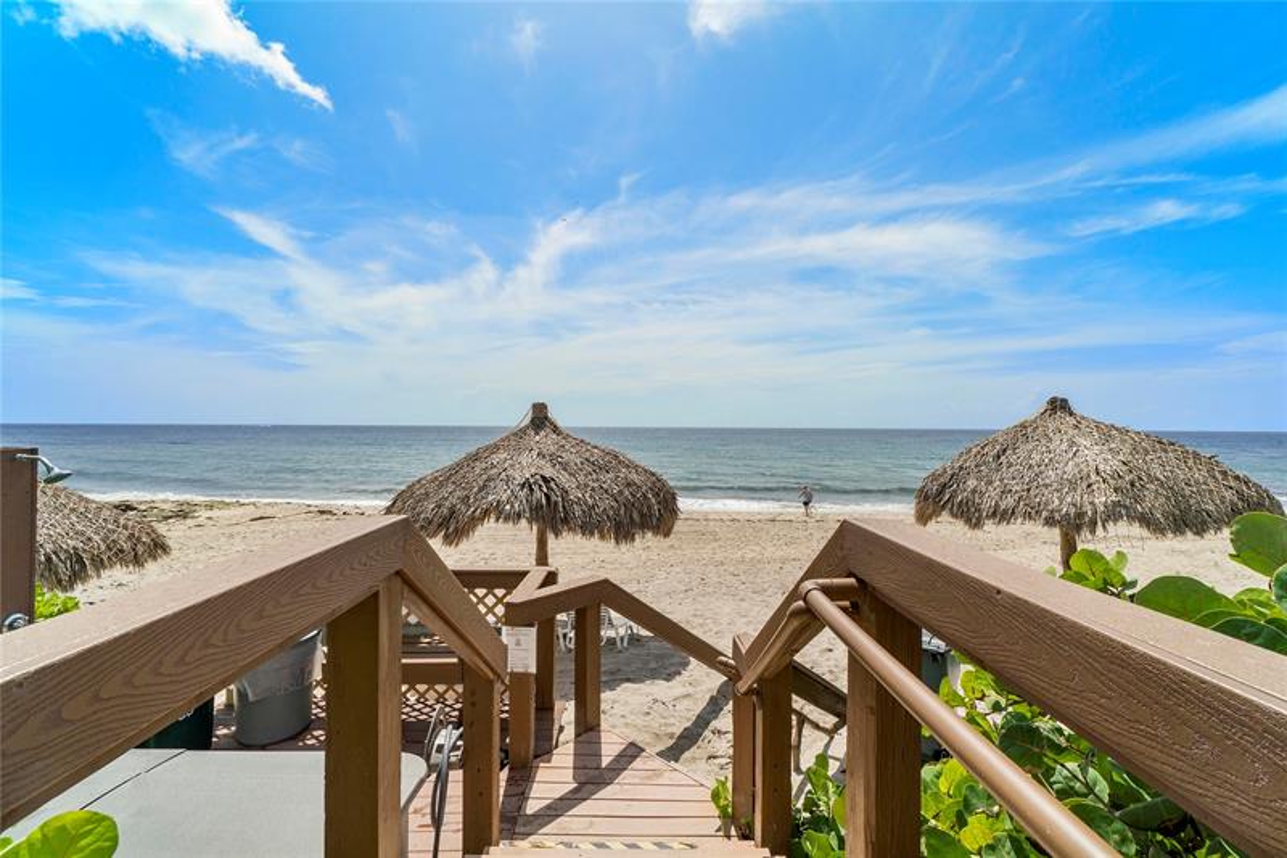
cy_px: 429
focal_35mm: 15
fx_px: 536
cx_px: 644
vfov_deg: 77.3
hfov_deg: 100.4
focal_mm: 10
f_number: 11
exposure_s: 1/320
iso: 100
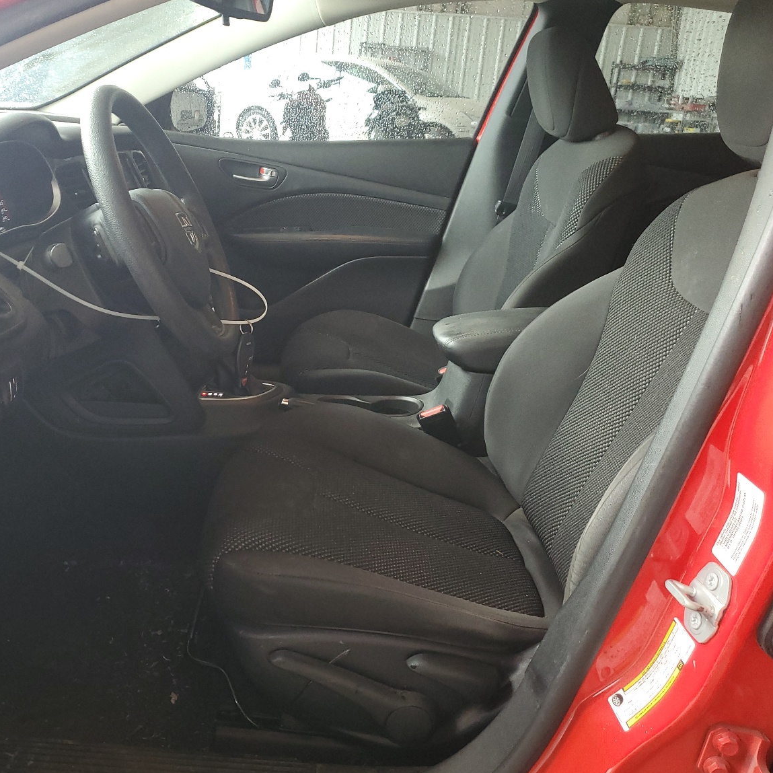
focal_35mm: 32
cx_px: 299
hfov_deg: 50.7
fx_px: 808
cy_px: 371
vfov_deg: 51.1
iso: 130
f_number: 1.5
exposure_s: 1/60.2
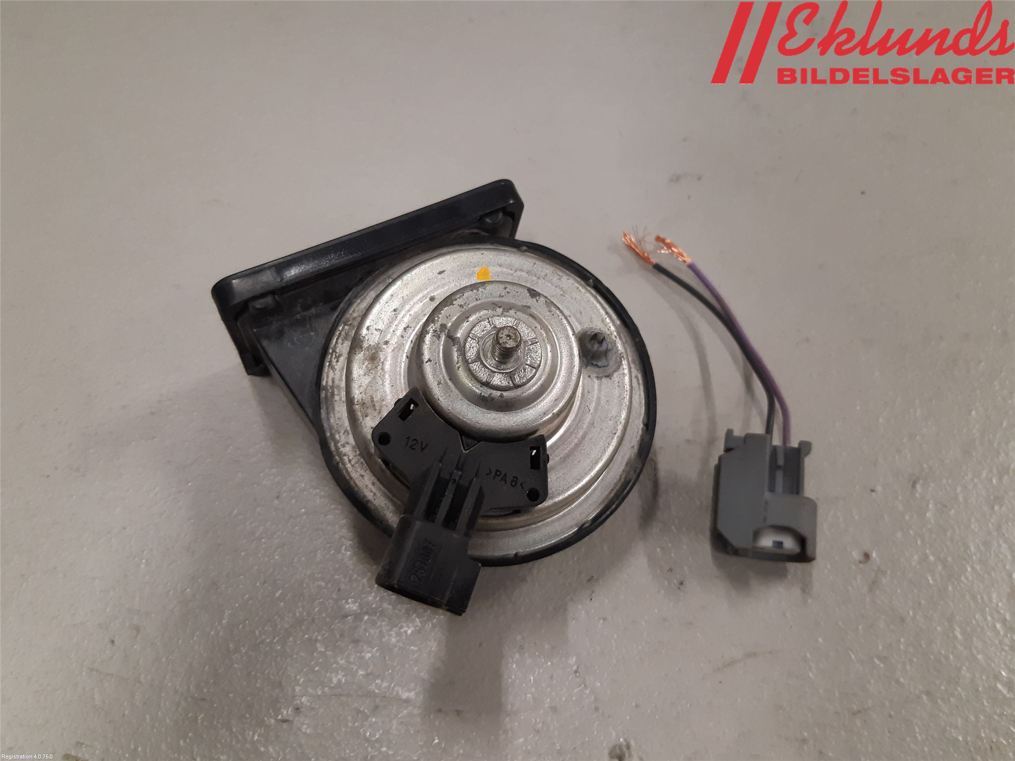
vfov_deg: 53.1
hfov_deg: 67.3
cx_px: 508
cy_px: 380
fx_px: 762
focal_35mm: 26
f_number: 1.7
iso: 160
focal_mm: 3.93
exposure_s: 1/50
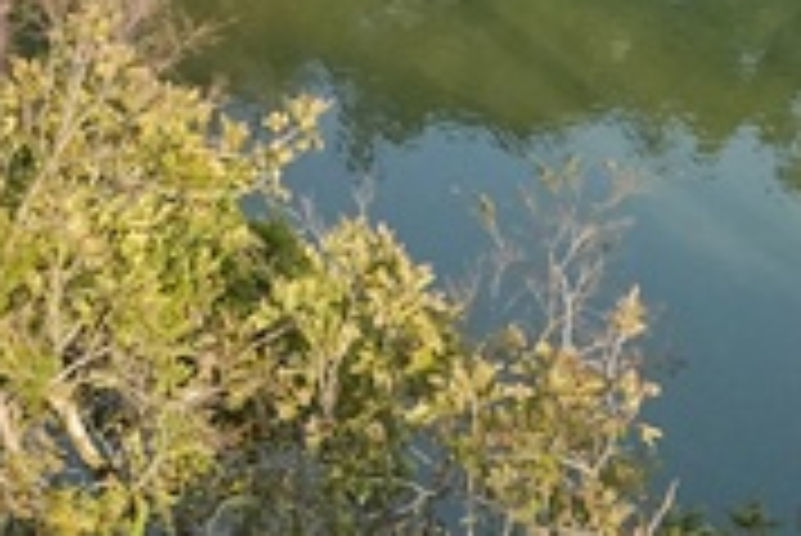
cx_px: -171
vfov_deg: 9.8
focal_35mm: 138
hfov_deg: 14.4
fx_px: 3073
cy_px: -178
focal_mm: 24
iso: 2000
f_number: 8
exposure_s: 1/1600
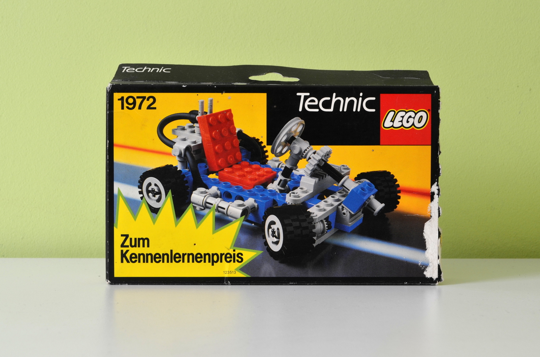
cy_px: 178
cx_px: 270
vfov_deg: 27.9
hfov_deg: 41.2
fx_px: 718
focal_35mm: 48
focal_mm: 32
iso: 125
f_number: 10
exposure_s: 1.3
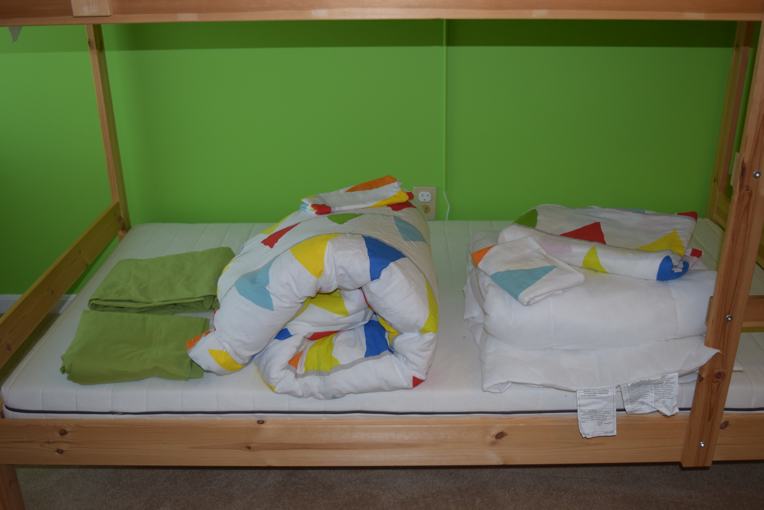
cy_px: 255
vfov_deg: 36.9
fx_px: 765
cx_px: 382
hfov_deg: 53.1
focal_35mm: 36
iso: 800
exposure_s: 1/60
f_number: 4
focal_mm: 24
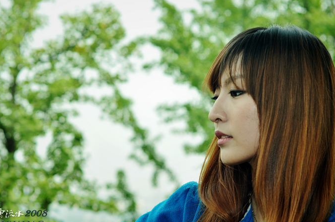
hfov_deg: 22.9
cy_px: 99
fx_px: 827
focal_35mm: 89
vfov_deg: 15.3
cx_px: 163
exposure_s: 1/200
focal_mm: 50
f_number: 5
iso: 200
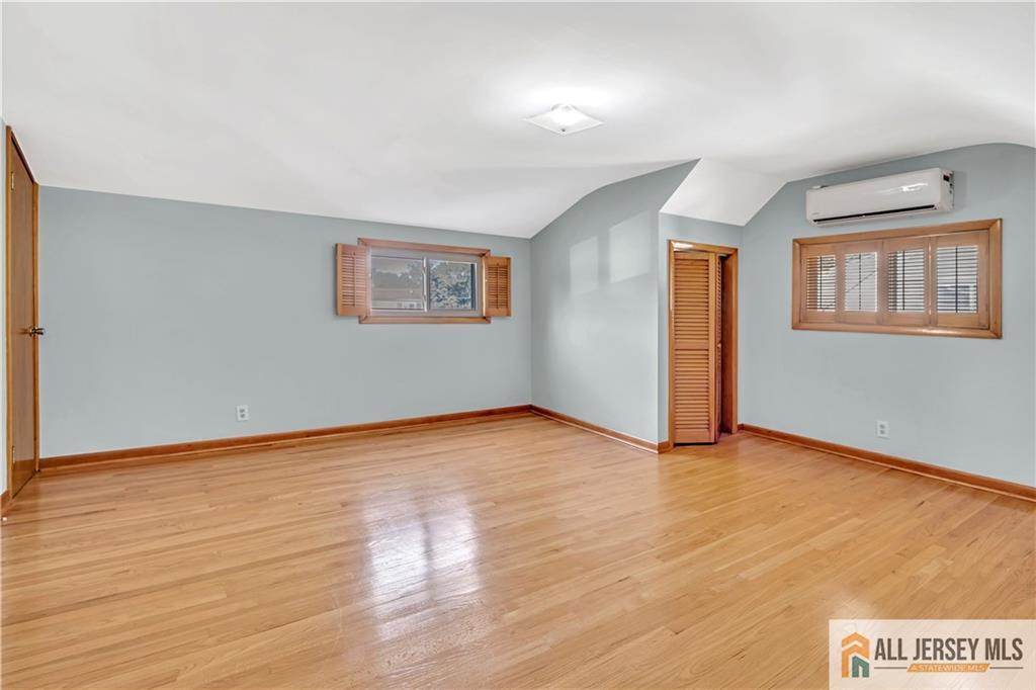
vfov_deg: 73.7
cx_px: 518
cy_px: 345
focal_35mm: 16
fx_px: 460
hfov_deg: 96.8
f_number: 5
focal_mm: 16
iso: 320
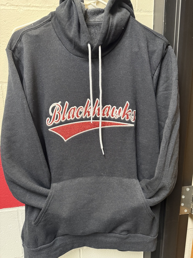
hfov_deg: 56.8
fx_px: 178
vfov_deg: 71.6
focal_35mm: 24
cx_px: 96
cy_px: 129
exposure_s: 1/40
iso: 800
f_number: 1.78
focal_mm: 6.76
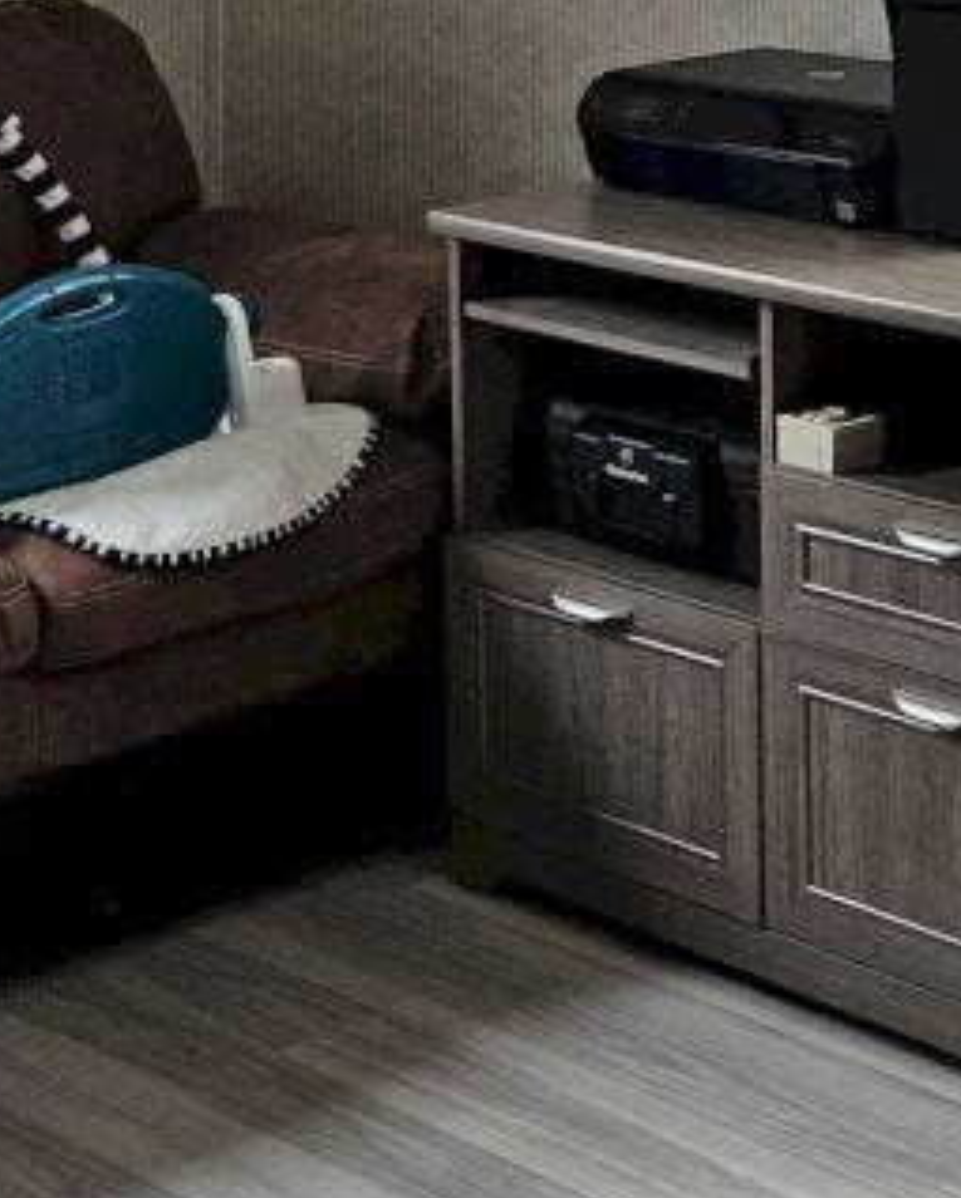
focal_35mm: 94
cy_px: -4
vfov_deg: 19.7
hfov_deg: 16.4
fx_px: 3337
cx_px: 522
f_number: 1.8
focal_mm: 5.4
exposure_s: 1/120
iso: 250
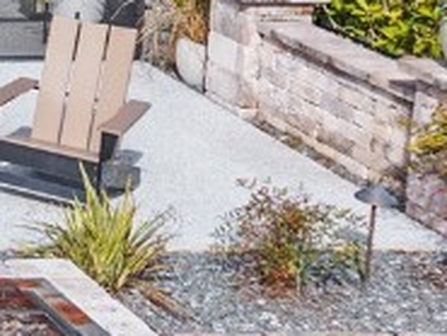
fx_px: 1719
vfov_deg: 10.7
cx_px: -735
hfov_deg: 11.4
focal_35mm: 133
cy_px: -210
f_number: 1.8
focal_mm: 8.67
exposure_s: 1/3200
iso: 160
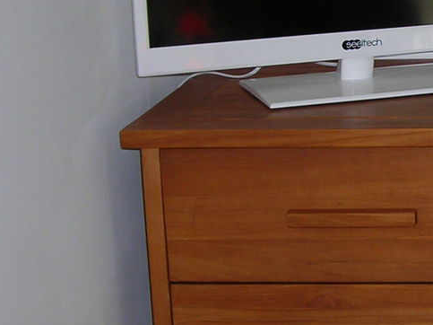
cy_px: 143
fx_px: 1576
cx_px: 526
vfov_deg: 11.8
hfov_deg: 15.1
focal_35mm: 126
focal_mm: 6.3
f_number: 3.2
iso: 54
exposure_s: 1/60.1
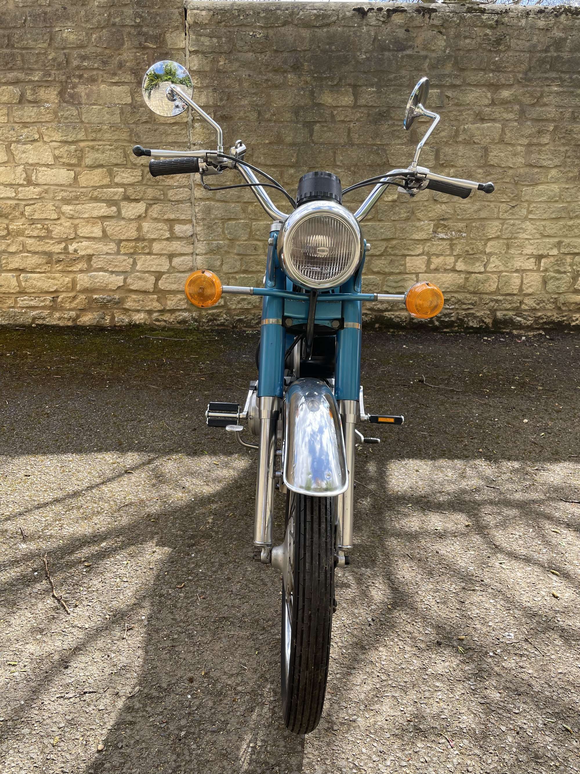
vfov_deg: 67.3
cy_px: 387
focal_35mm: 26
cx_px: 290
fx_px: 581
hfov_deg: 53.1
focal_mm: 4.2
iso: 32
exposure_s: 1/629
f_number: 1.6
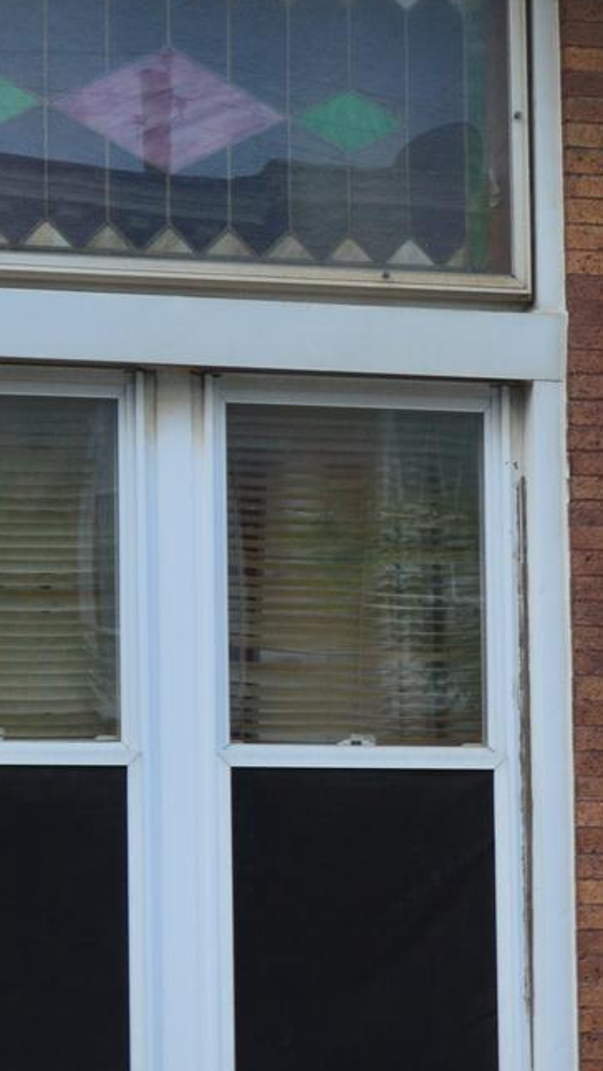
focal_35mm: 159
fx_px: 4519
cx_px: 837
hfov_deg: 7.5
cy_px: 817
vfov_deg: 13.5
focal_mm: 32
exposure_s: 1/80
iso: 400
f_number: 8
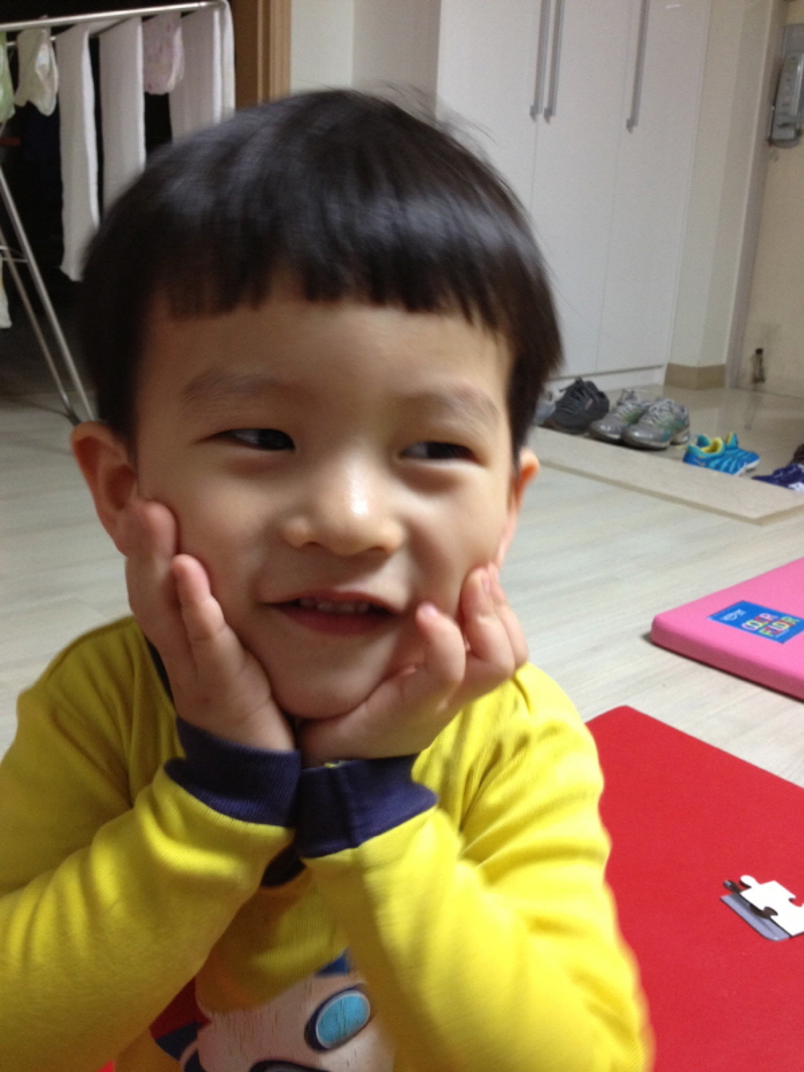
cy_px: 536
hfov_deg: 40.7
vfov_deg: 52.6
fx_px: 1084
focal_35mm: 35
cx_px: 402
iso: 160
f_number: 2.4
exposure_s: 1/20
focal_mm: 4.28
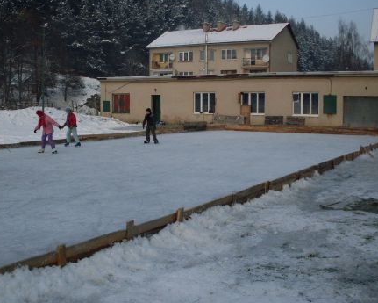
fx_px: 481
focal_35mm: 43
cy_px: 144
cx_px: 166
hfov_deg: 42.8
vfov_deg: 34.9
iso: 120
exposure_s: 1/250
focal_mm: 6.3
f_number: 8.4
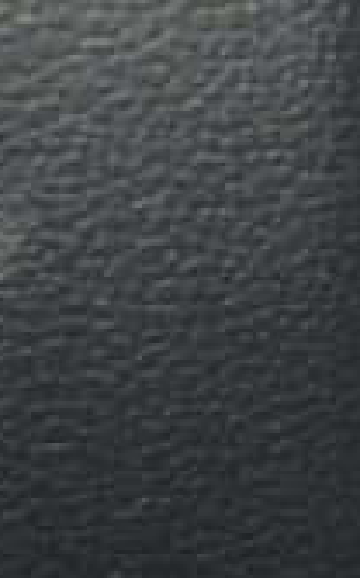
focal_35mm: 410
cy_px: 130
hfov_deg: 3.1
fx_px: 6453
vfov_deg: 5.1
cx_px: 1028
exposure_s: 1/125
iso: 100
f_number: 8
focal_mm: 70
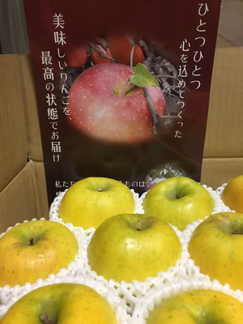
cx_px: 122
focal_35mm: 29
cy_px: 162
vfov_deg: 61.7
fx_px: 271
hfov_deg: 48.2
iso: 200
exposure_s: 1/17
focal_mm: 4.15
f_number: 2.2
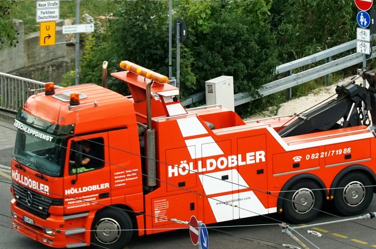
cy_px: 120
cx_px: 209
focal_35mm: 221
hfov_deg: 9.3
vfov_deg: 6.2
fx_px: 2302
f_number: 14
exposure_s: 1/200
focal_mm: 120
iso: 800
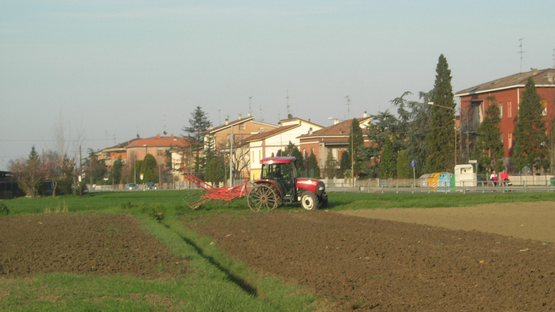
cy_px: 189
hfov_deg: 17.3
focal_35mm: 124
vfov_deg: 9.8
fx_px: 1825
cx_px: 278
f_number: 8.2
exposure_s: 1/122
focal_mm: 23.4
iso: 64
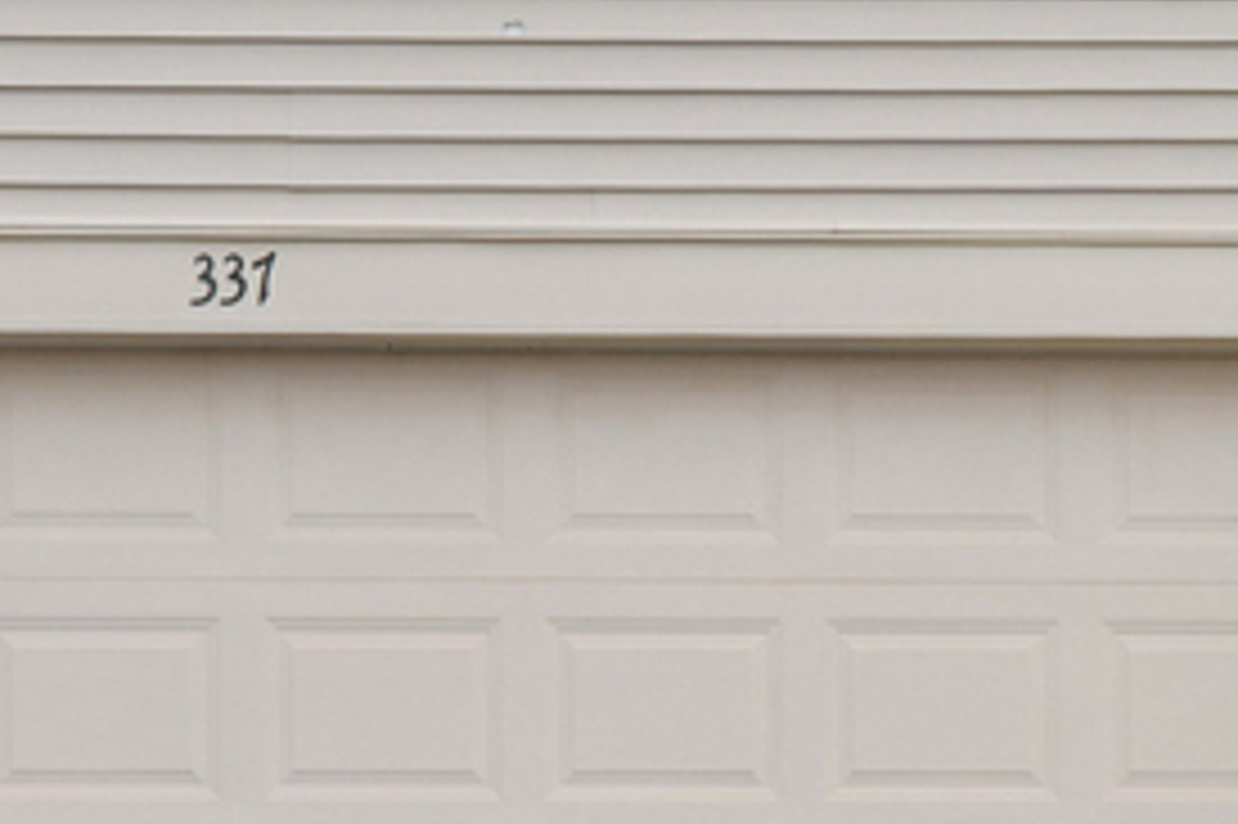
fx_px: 4157
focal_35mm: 121
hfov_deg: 16.2
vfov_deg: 11.2
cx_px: 1515
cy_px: 63
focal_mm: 20.5
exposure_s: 1/125
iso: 400
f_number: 10
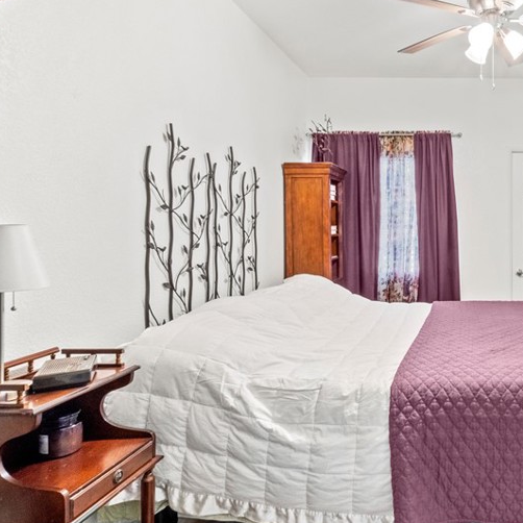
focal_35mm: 26
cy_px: 239
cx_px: 472
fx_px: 444
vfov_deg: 60.9
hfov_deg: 53.3
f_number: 14
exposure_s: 1.6
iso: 640
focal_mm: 10
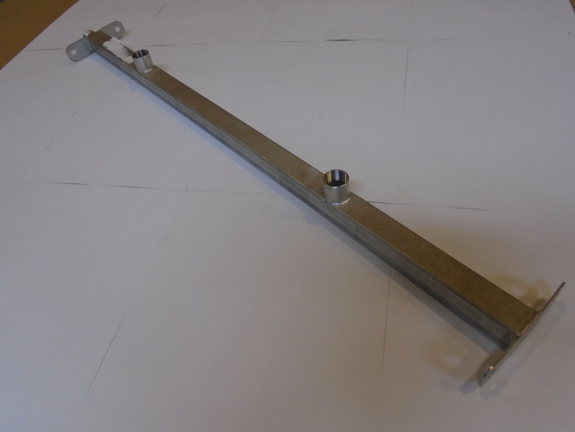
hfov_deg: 67.3
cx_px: 288
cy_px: 216
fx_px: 432
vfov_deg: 53.1
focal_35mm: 26
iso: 200
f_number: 3.2
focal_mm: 4.6
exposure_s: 1/30
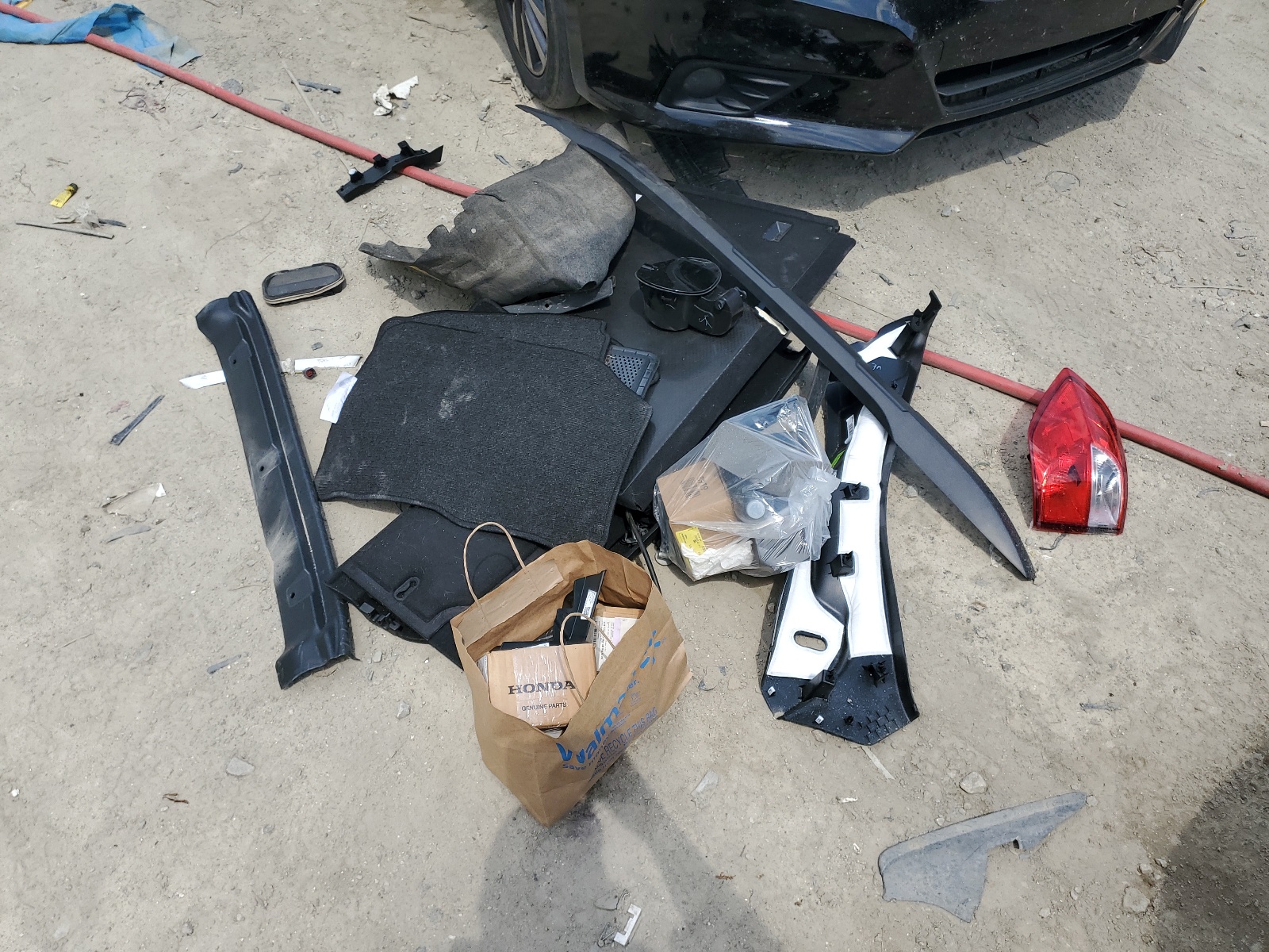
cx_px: 634
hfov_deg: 67.3
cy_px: 476
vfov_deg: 53.1
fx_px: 953
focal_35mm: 26
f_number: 1.5
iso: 50
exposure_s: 1/2500
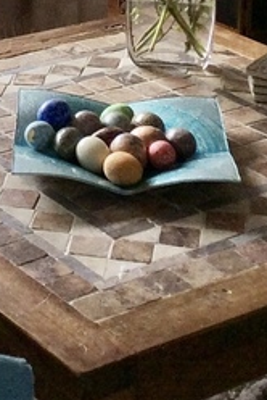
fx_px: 1520
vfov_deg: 14.1
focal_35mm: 137
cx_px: -76
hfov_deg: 9.9
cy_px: -185
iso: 50
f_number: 2.4
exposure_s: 1/100
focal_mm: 3.3
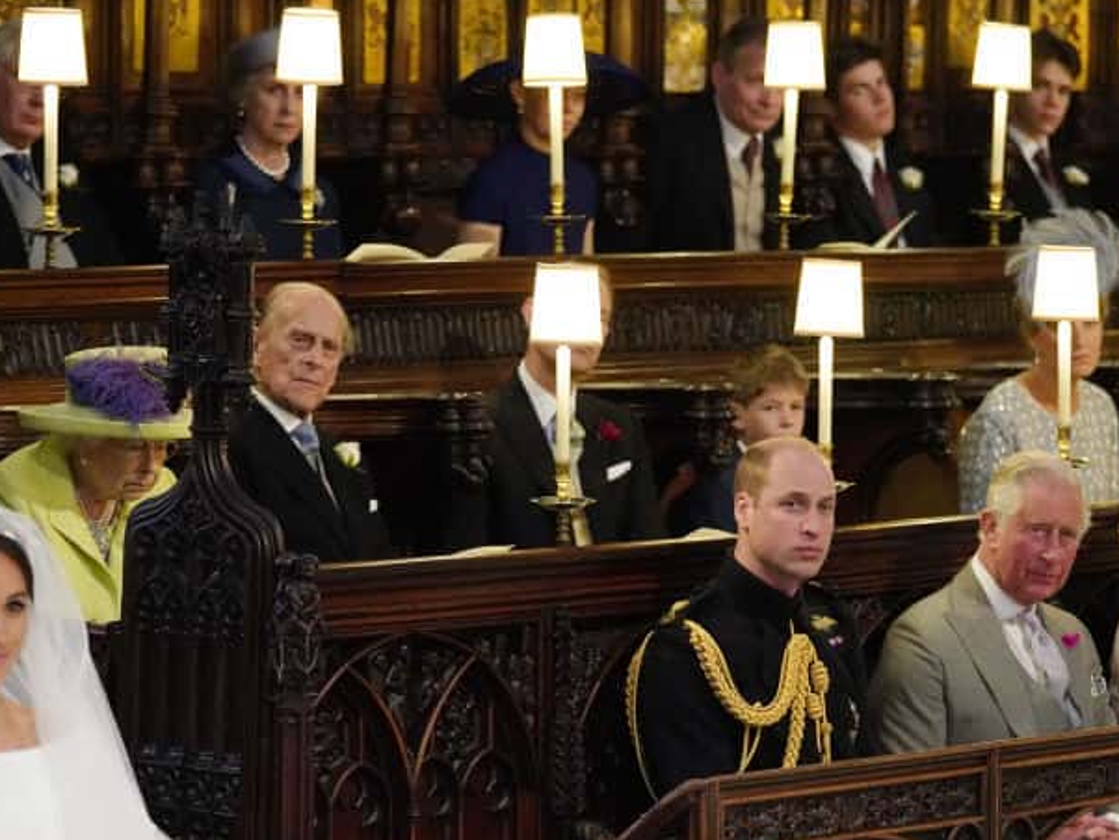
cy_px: 510
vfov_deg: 7.7
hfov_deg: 10.2
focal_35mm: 193
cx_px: 719
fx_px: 6241
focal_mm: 118
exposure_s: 1/400
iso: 6400
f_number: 3.5
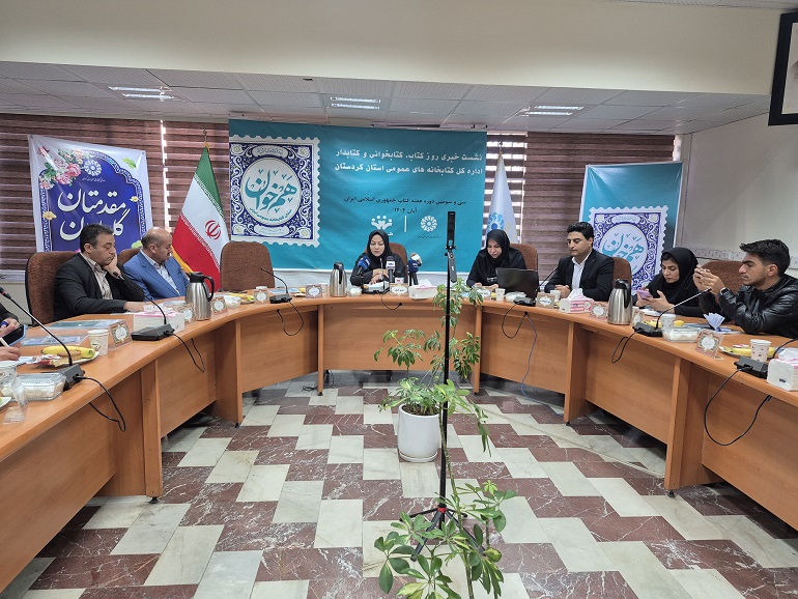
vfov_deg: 58.9
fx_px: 530
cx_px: 399
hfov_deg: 73.9
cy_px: 300
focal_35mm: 23
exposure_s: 1/100
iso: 200
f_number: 1.8
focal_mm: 5.4
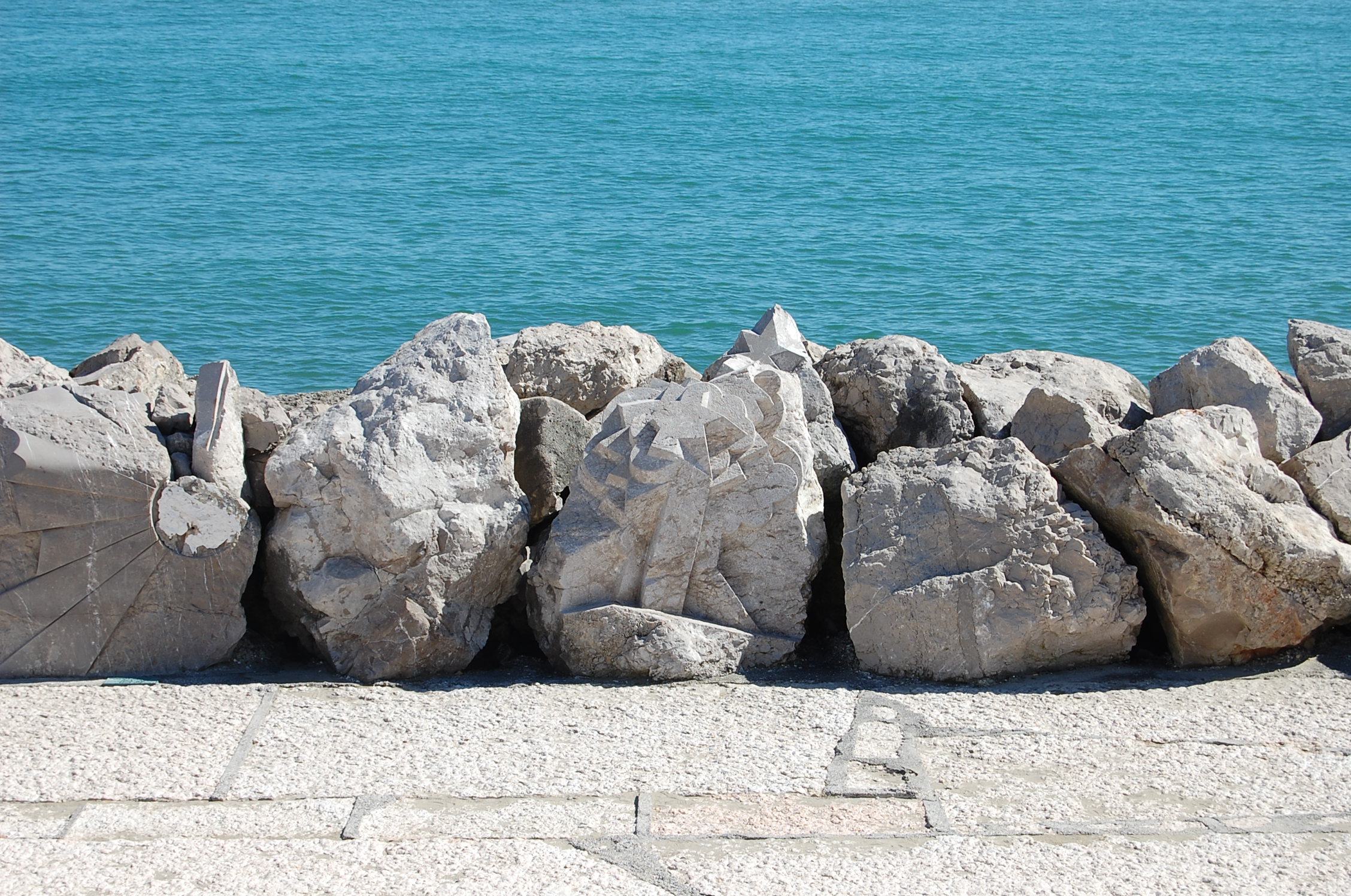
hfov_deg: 24.7
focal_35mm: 82
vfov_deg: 16.5
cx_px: 676
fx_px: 3091
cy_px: 448
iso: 200
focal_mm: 55
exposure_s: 1/320
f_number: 10
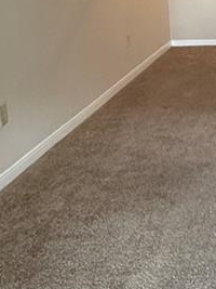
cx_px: 345
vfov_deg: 29.5
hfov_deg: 19.5
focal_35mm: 63
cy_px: 28
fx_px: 525
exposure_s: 1/120
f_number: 2.2
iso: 400
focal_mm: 2.22
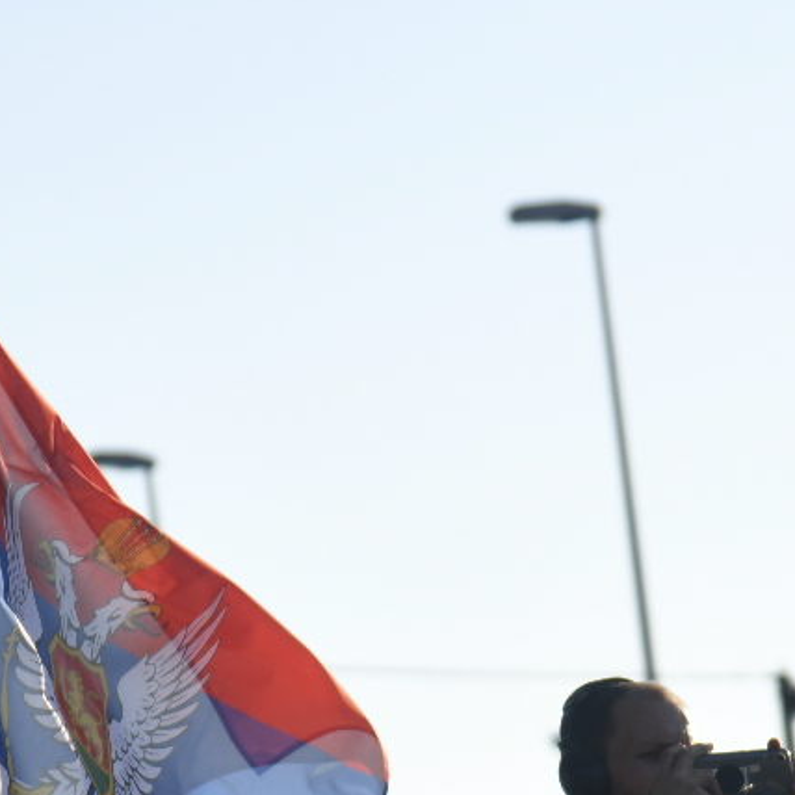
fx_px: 10030
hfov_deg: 4.5
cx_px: 474
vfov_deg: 4.5
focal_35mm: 386
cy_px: 879
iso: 400
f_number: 4
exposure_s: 1/2500
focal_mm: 120
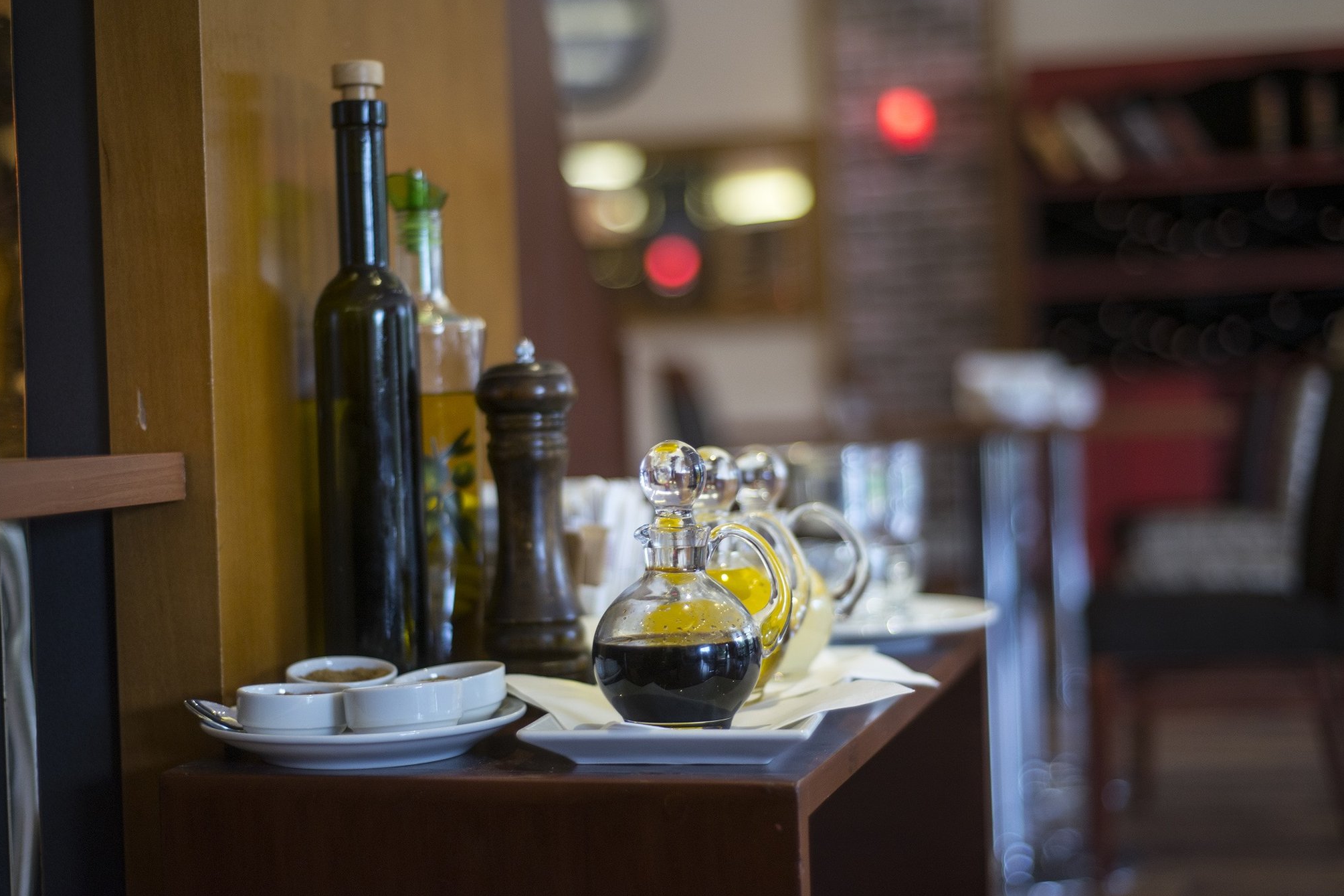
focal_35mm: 51
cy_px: 444
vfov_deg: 26.5
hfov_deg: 38.9
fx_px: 1904
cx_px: 671
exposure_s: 1/100
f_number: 1.8
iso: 500
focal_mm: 50
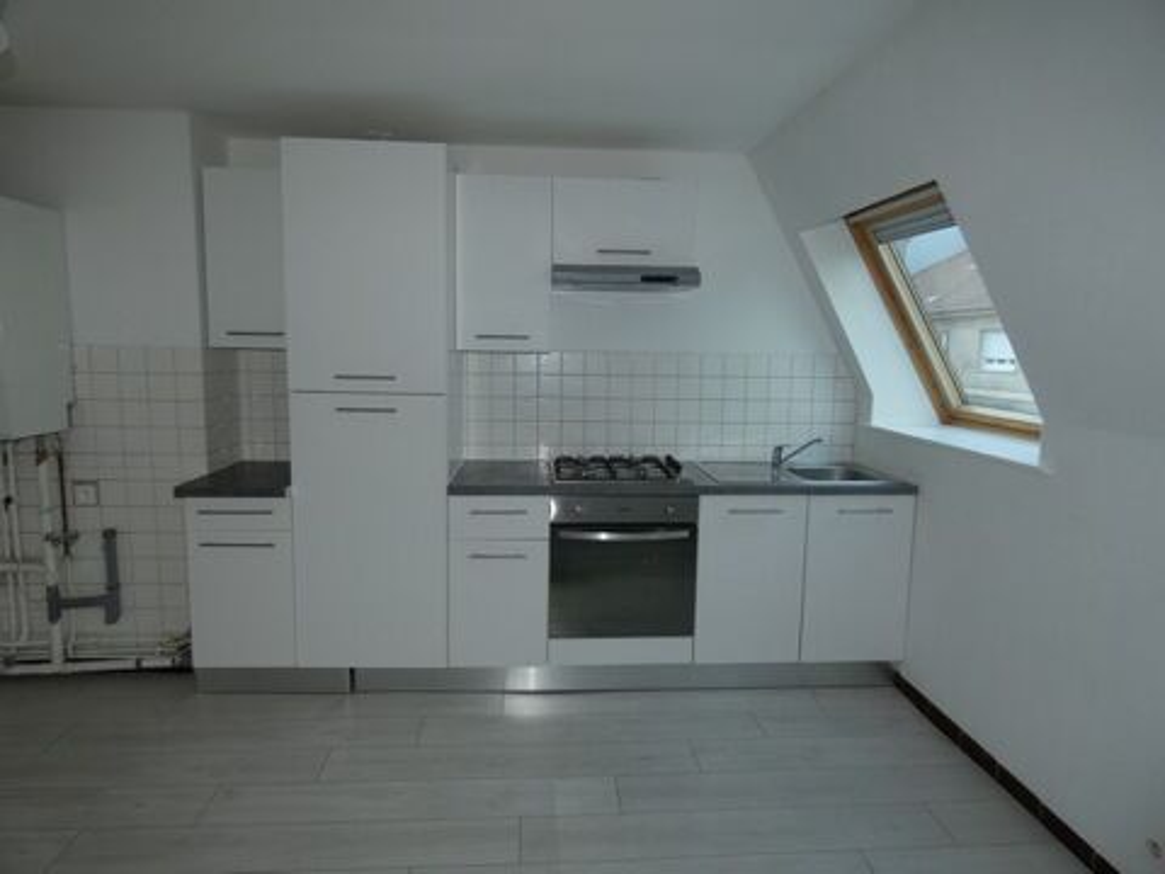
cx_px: 582
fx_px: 673
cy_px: 437
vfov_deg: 66.0
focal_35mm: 20
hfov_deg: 81.7
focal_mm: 3.6
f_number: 2.8
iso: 200
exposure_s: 1/60
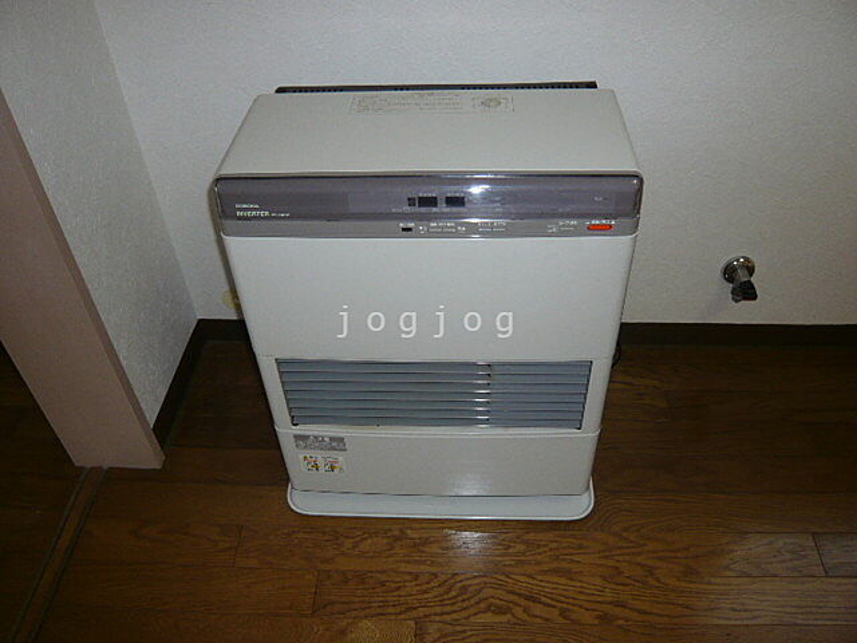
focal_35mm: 28
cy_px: 322
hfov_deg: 63.4
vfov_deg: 49.7
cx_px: 428
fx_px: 693
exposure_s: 1/30
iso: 100
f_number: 2.8
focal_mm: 4.6
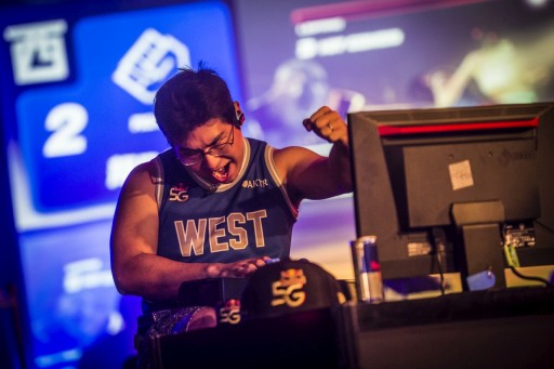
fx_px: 2231
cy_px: 184
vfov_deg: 9.5
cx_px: 277
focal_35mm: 145
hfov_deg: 14.2
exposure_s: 1/250
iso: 4000
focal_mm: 145
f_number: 2.8
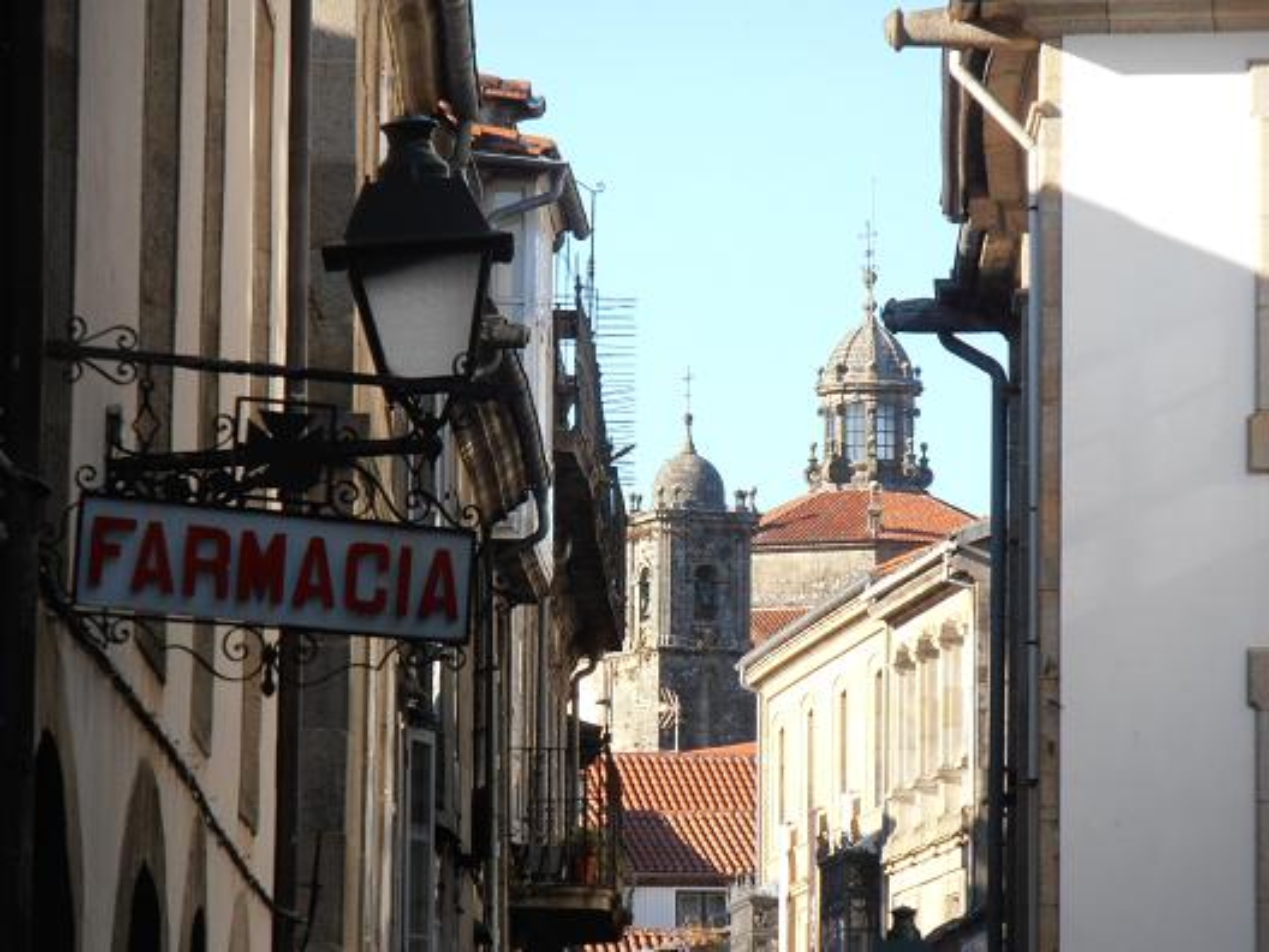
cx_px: 634
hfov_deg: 8.2
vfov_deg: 6.2
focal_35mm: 240
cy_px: 476
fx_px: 8798
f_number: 5.7
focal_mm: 42.54
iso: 100
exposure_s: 1/200
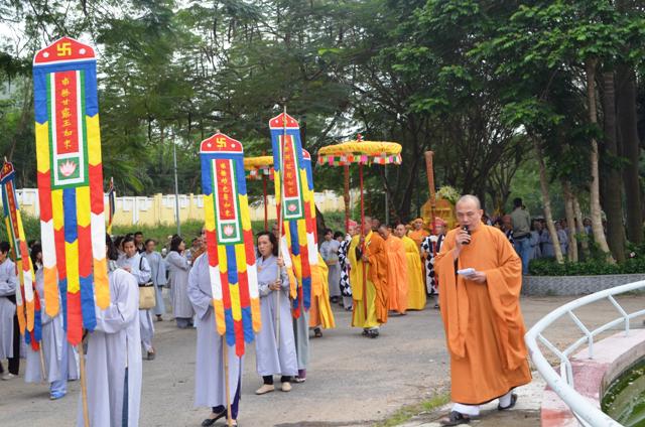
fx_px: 858
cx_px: 322
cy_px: 214
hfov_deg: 41.2
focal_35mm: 48
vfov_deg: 28.0
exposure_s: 1/60
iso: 250
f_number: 9.5
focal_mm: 32
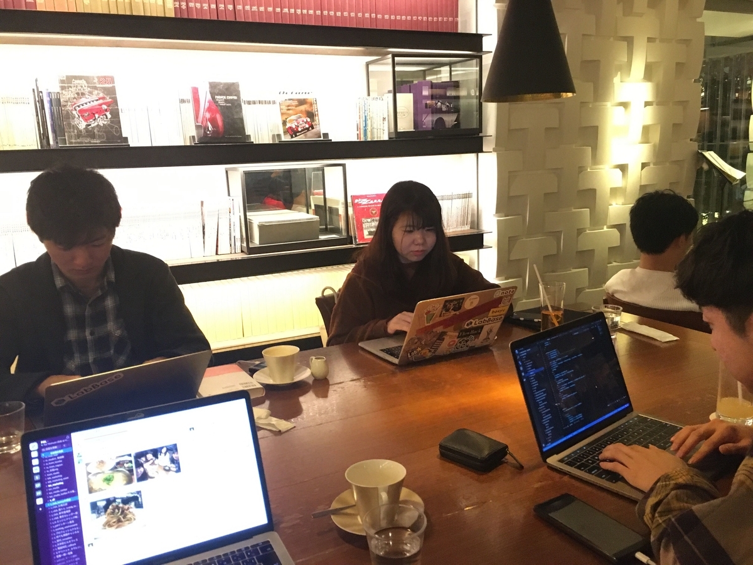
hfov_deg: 61.7
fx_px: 631
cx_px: 376
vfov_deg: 48.2
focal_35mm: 29
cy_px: 282
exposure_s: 1/15
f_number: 2.2
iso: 400
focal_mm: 4.15
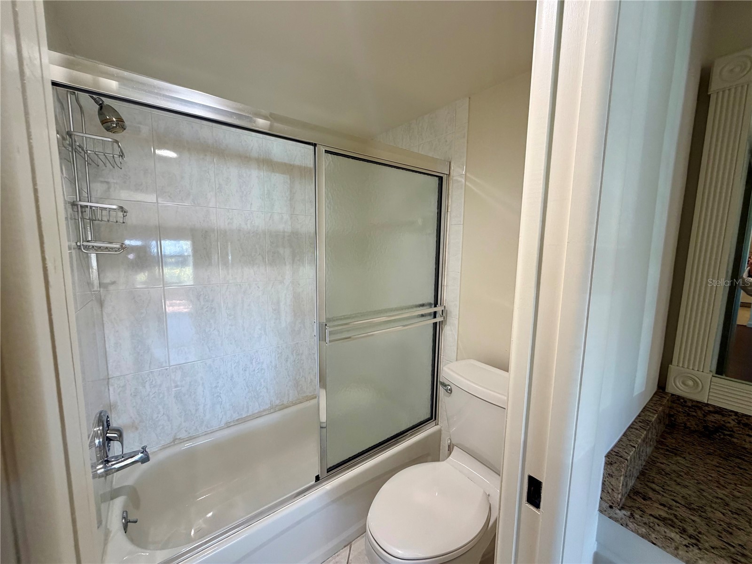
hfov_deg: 102.1
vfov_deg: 85.7
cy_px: 282
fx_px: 304
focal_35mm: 14
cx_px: 376
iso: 200
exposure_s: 1/120
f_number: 2.2
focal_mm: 2.22
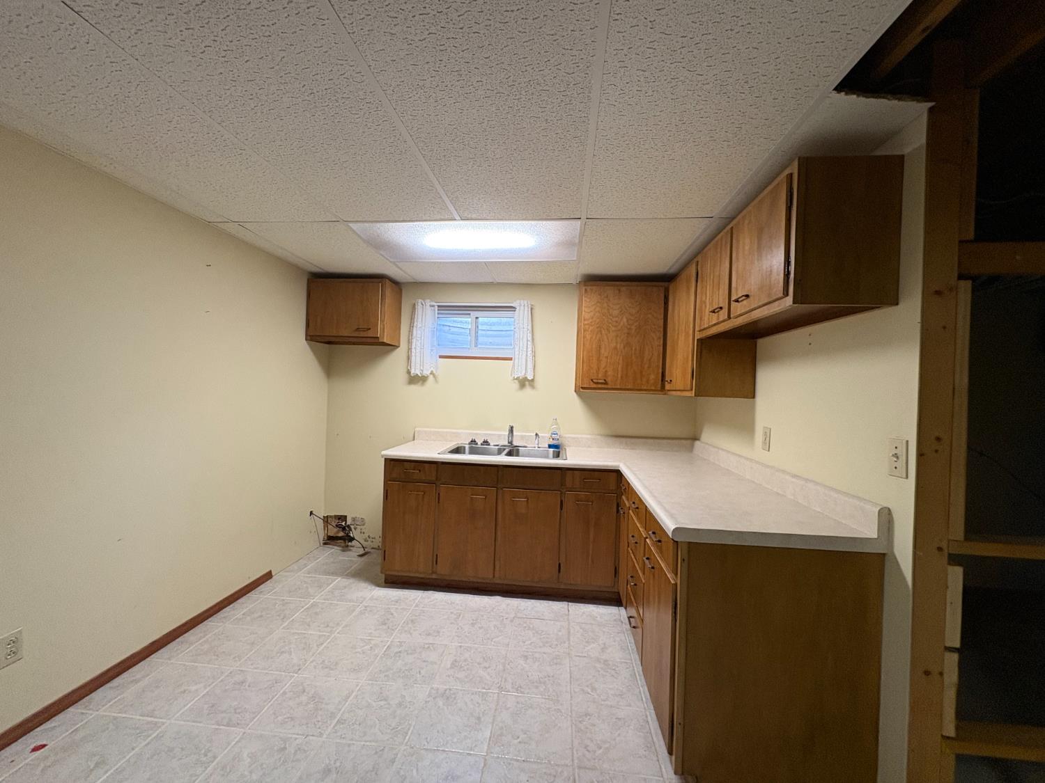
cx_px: 522
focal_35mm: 14
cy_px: 392
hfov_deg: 102.1
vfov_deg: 85.7
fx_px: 423
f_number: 2.2
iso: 250
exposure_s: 1/60
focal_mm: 2.22
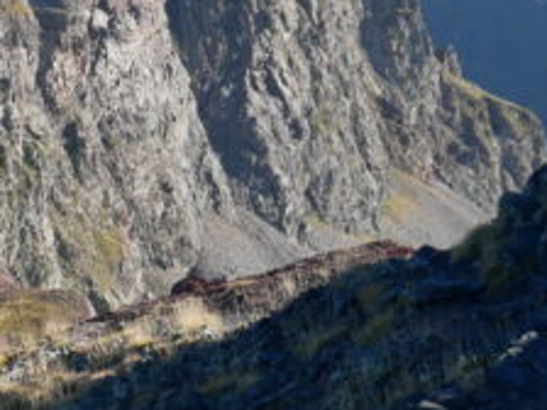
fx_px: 2544
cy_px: -43
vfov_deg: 9.1
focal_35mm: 161
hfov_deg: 11.4
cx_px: -427
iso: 200
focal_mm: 15
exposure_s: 1/320
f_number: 6.3
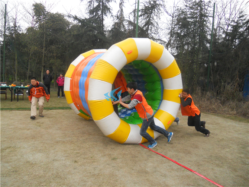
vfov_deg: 51.3
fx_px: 194
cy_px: 94
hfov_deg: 65.3
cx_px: 124
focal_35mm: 27
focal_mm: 4.9
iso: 200
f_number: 3.2
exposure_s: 1/800
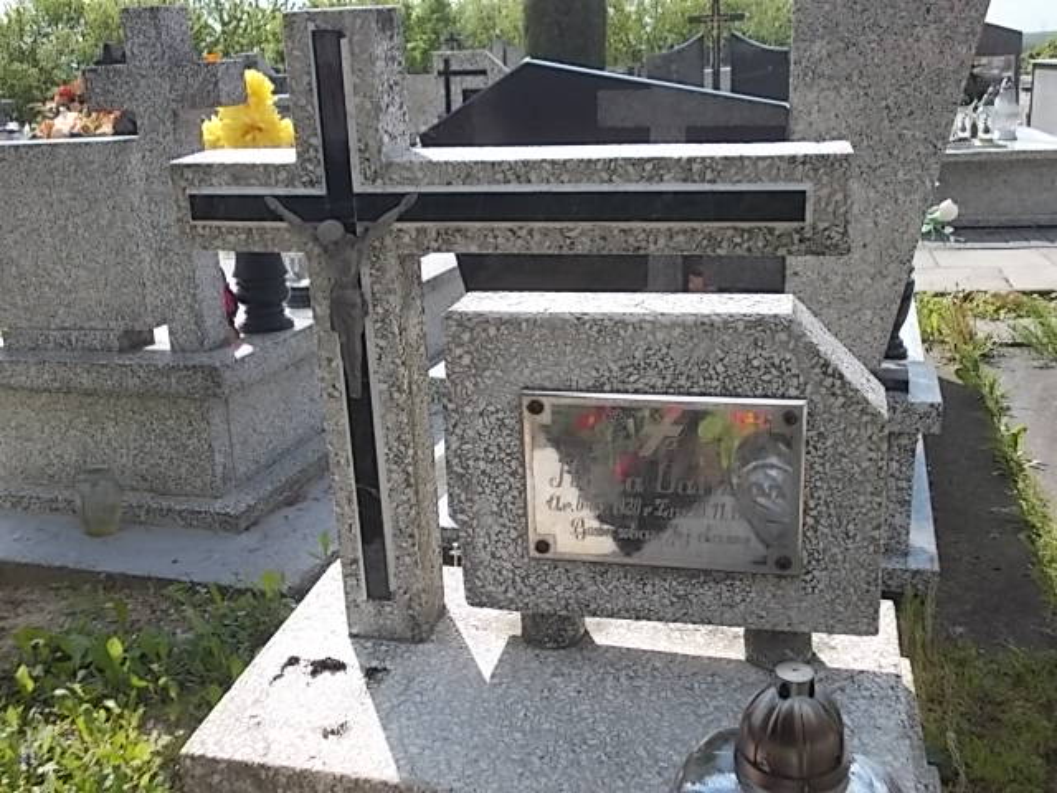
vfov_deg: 37.7
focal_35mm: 38
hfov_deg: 49.0
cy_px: 396
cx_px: 528
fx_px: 1160
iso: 80
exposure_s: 1/160
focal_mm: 5.3
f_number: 6.2
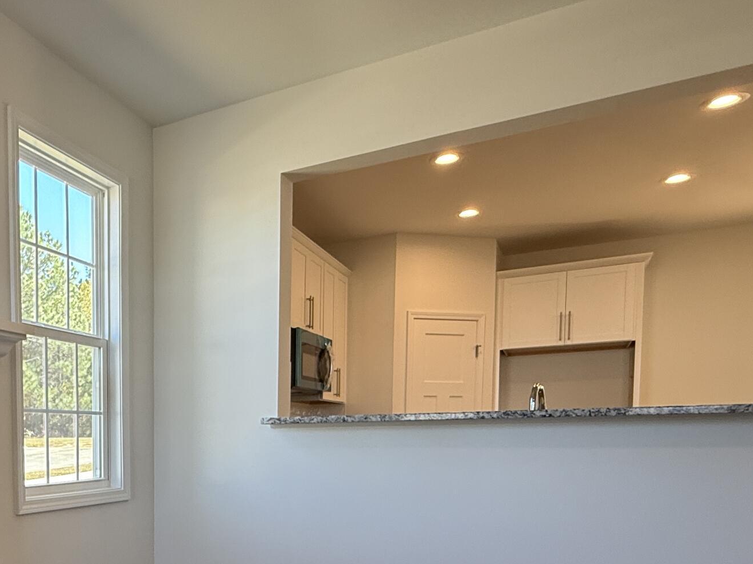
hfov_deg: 51.9
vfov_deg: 41.3
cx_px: 116
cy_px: 488
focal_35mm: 32
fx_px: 696
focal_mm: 2.22
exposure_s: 1/120
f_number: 2.2
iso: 125
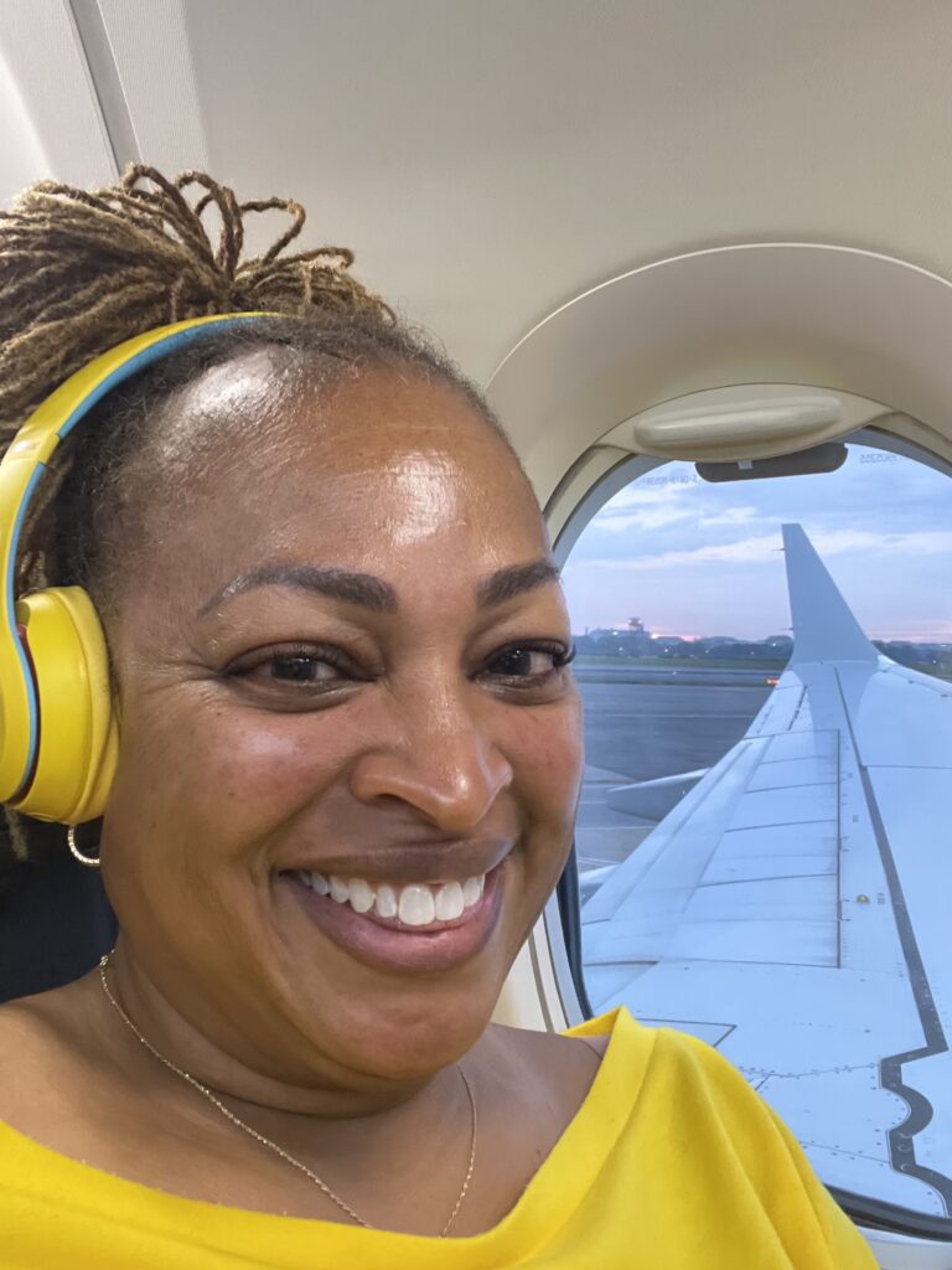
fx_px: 1100
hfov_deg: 46.8
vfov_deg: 60.0
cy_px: 635
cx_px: 476
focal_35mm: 30
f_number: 2.2
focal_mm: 2.71
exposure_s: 1/30
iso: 640
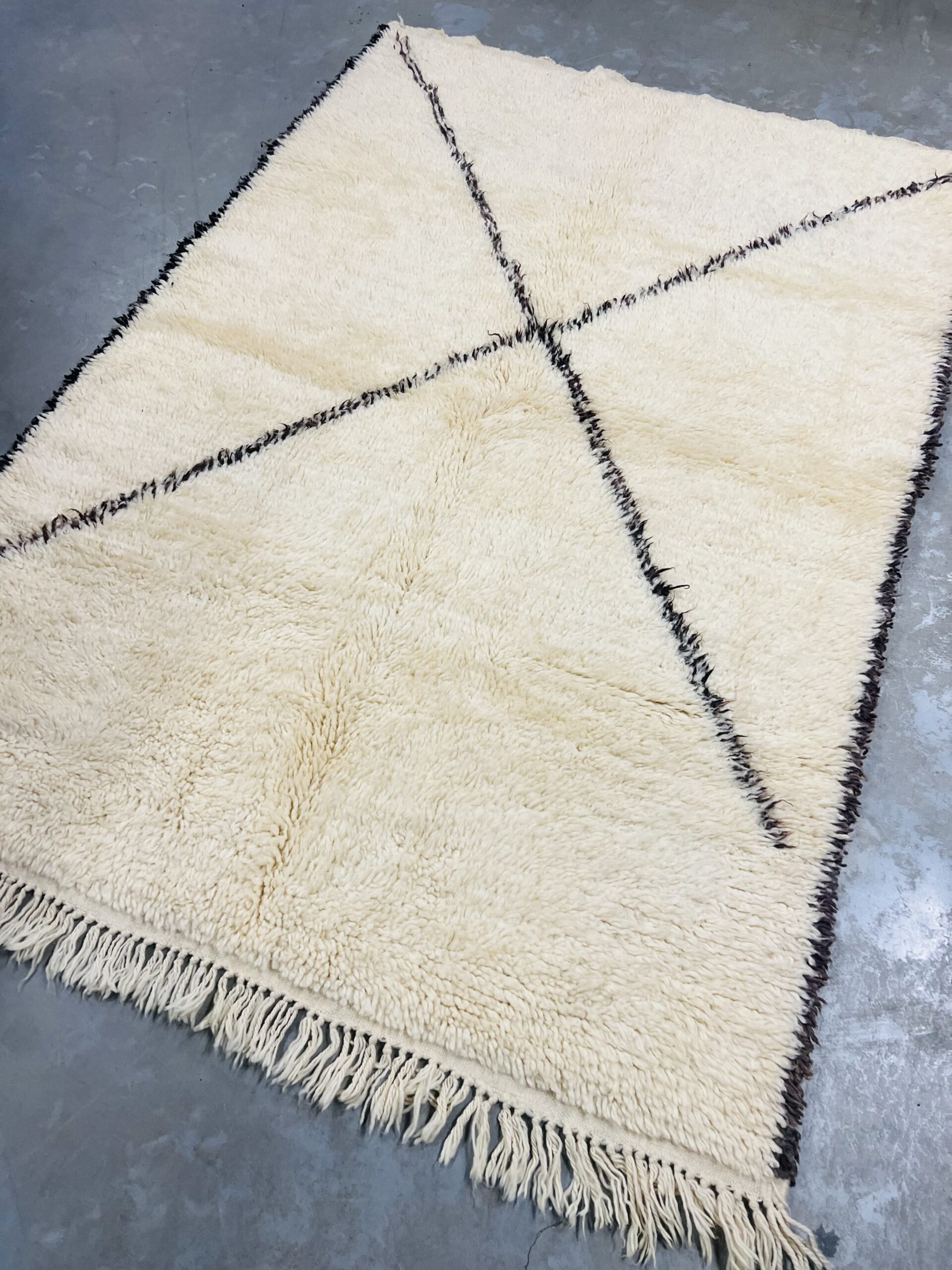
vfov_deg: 67.3
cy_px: 635
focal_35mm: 26
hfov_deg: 53.1
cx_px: 476
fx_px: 953
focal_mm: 5.7
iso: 125
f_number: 1.5
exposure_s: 1/100
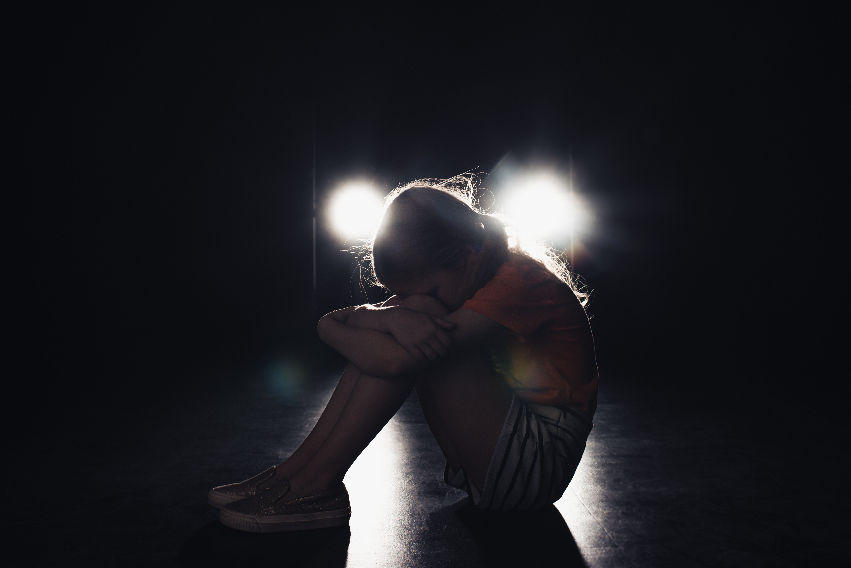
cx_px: 426
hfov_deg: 54.4
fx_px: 828
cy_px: 284
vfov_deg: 37.9
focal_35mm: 35
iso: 160
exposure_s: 1/200
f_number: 5.6
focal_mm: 35
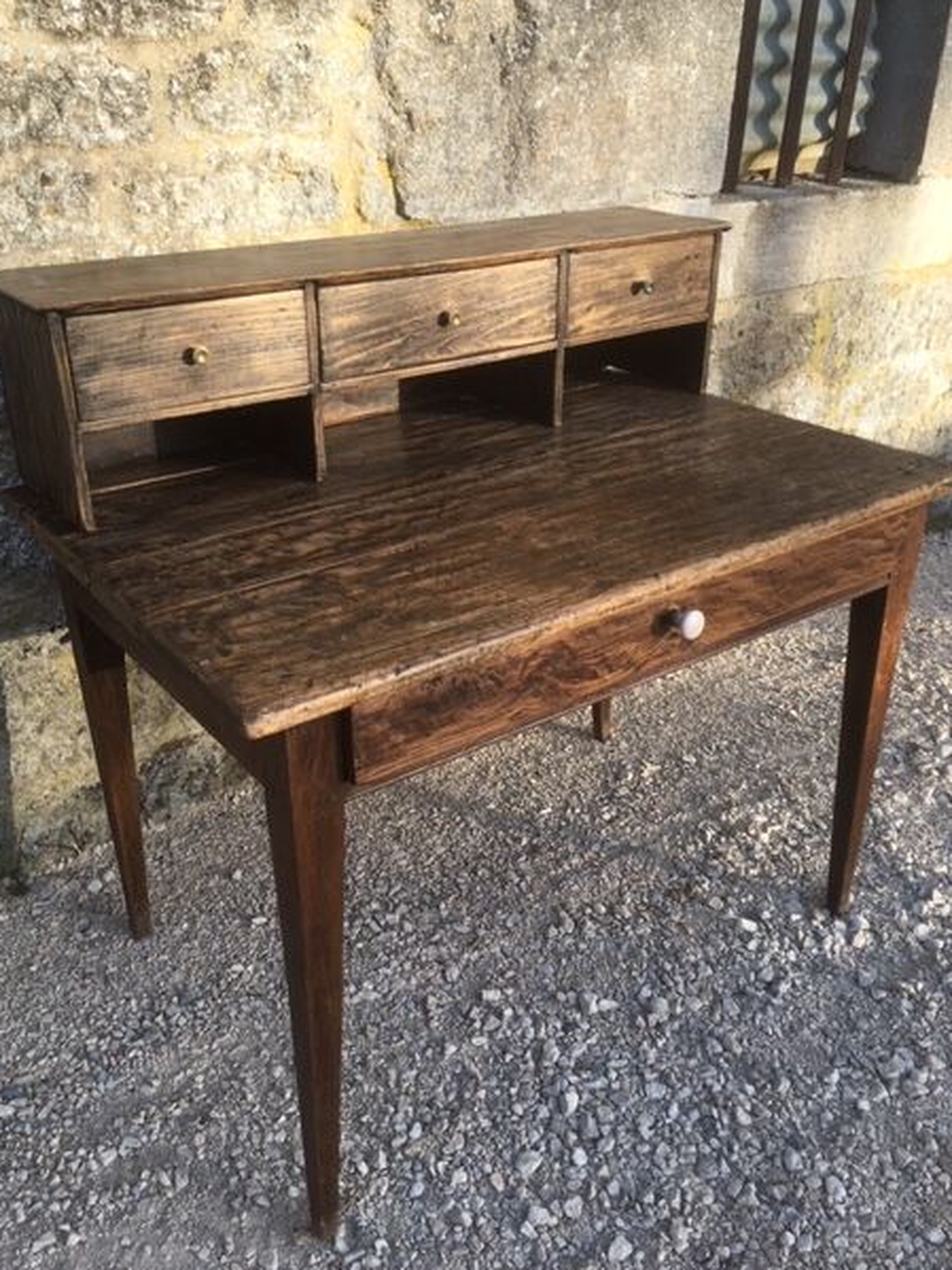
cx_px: 460
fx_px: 1137
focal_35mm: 31
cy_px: 623
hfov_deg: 45.4
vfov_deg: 58.4
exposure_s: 1/219
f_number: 2.2
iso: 25
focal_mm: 4.15
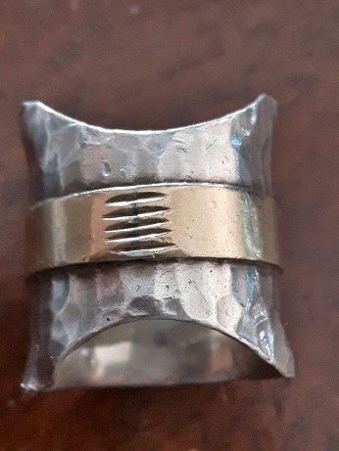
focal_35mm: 31
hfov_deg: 45.5
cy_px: 226
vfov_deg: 58.3
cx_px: 170
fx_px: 405
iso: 500
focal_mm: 3.7
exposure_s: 1/17
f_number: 1.9
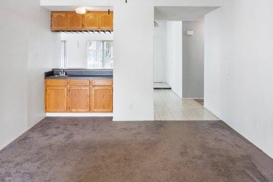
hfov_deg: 69.4
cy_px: 37
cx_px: 133
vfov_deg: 46.9
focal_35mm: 26
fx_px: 197
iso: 100
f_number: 22
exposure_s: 25
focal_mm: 16
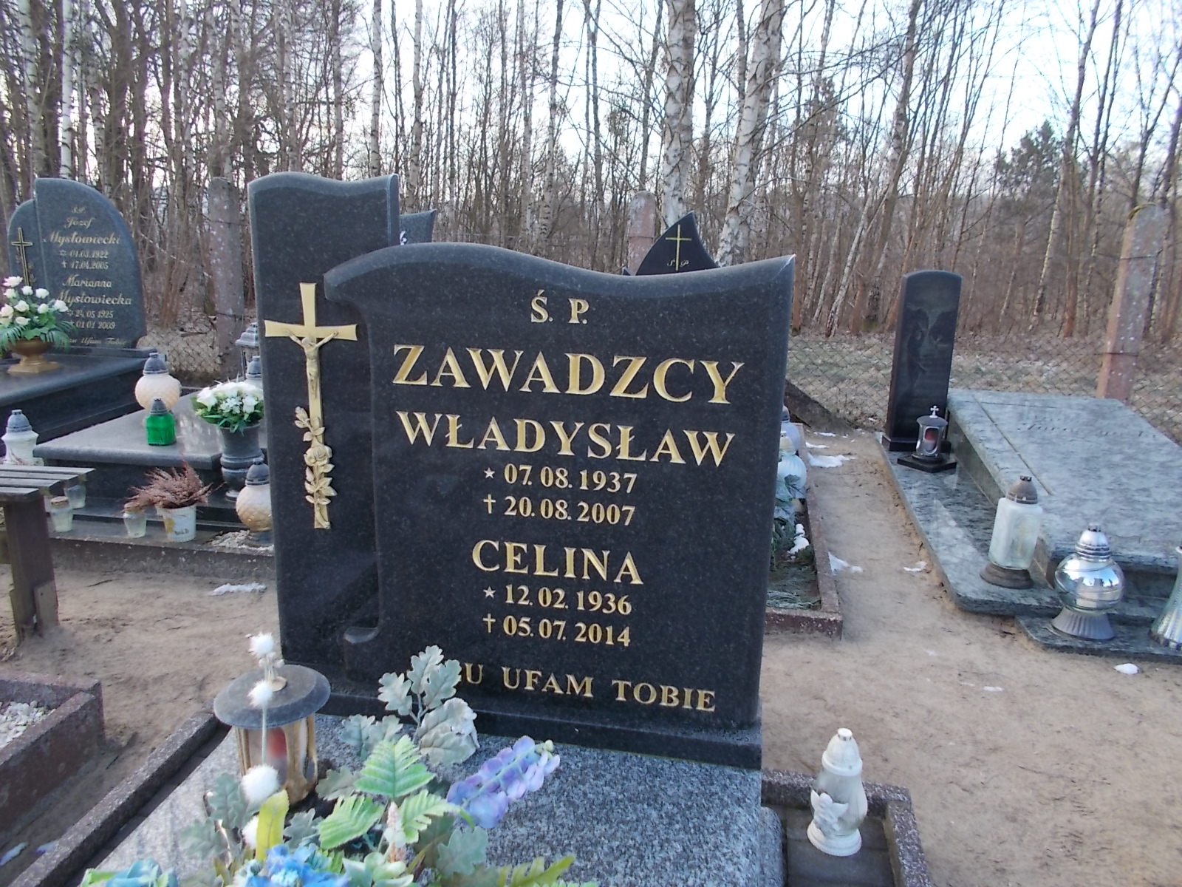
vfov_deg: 53.1
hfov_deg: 67.3
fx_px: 888
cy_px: 444
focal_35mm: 26
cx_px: 591
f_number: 3.2
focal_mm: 4.6
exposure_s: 1/125
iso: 80
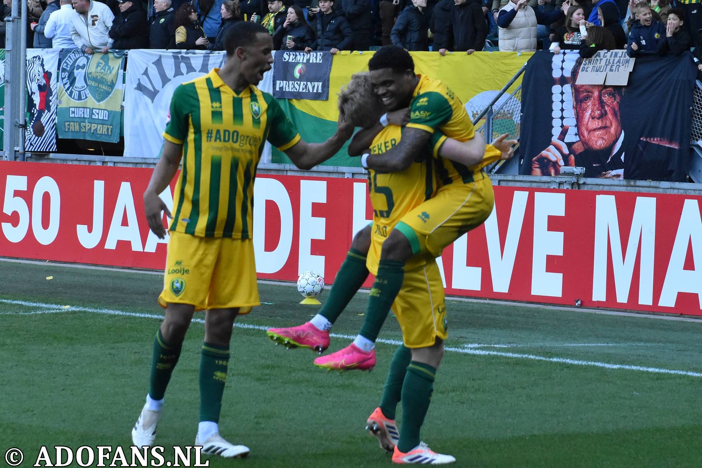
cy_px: 234
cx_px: 351
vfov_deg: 13.0
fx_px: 2047
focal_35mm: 105
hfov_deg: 19.5
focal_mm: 70
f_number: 5.6
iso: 2800
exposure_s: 1/1250
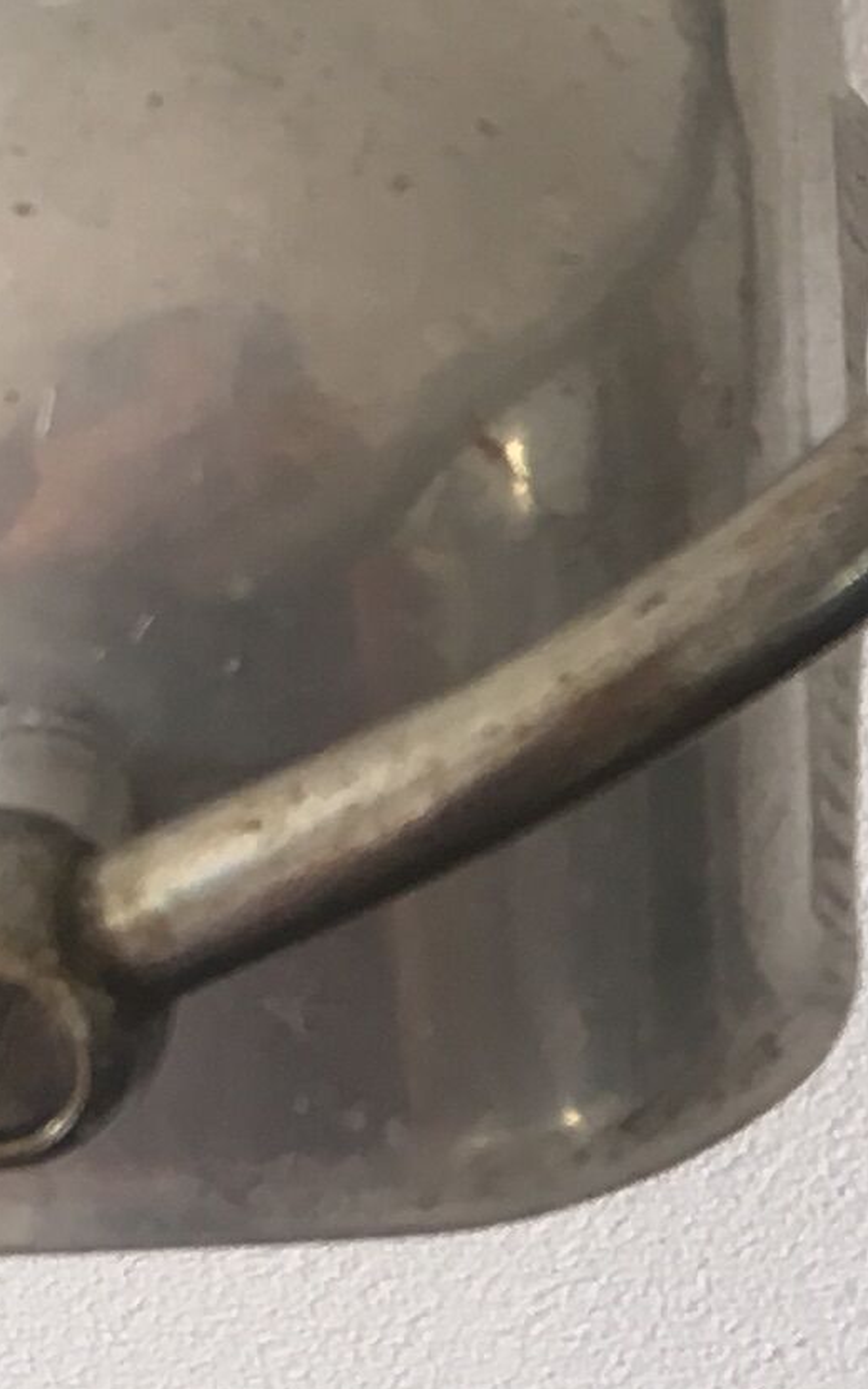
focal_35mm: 149
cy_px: 1518
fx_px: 5640
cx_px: 1339
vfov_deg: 13.8
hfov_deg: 8.6
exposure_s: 1/33
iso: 25
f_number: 2.2
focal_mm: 4.15
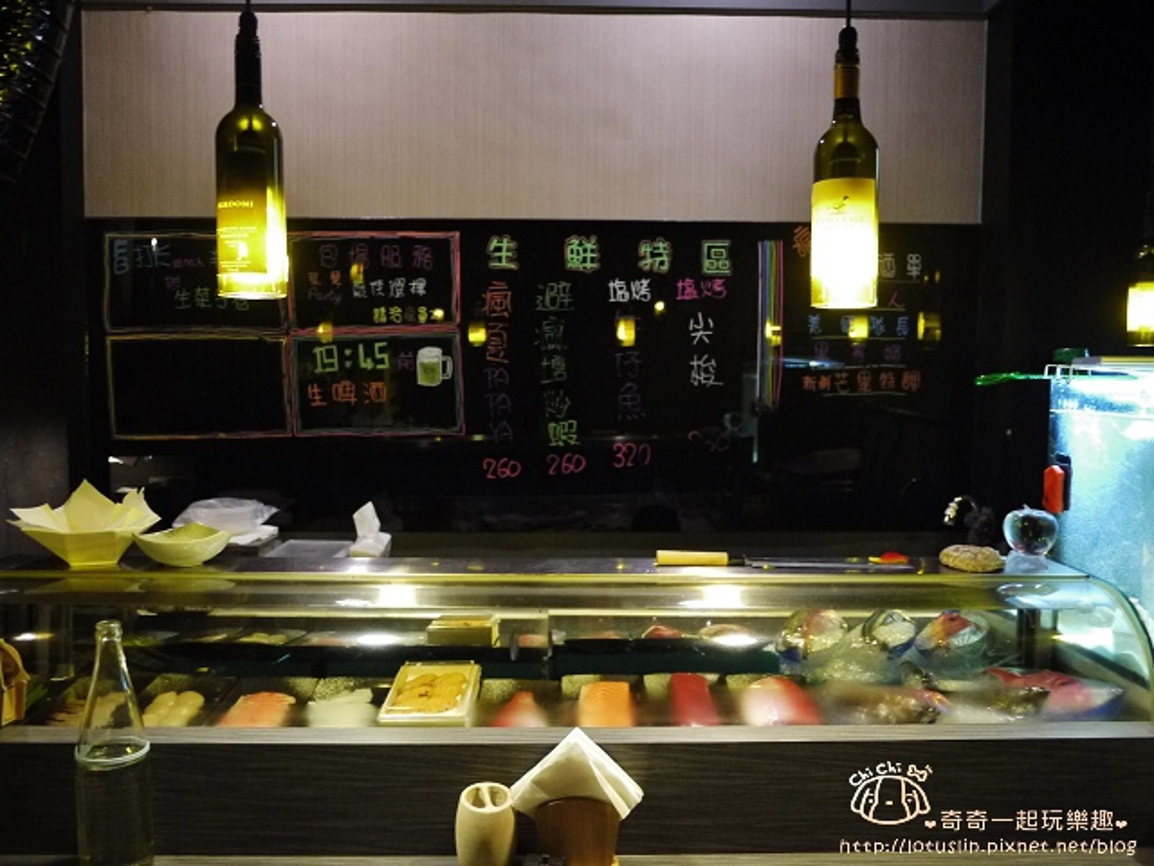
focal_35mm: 28
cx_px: 577
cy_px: 433
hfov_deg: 63.4
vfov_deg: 49.7
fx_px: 933
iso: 800
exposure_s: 1/30
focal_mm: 14
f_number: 2.5
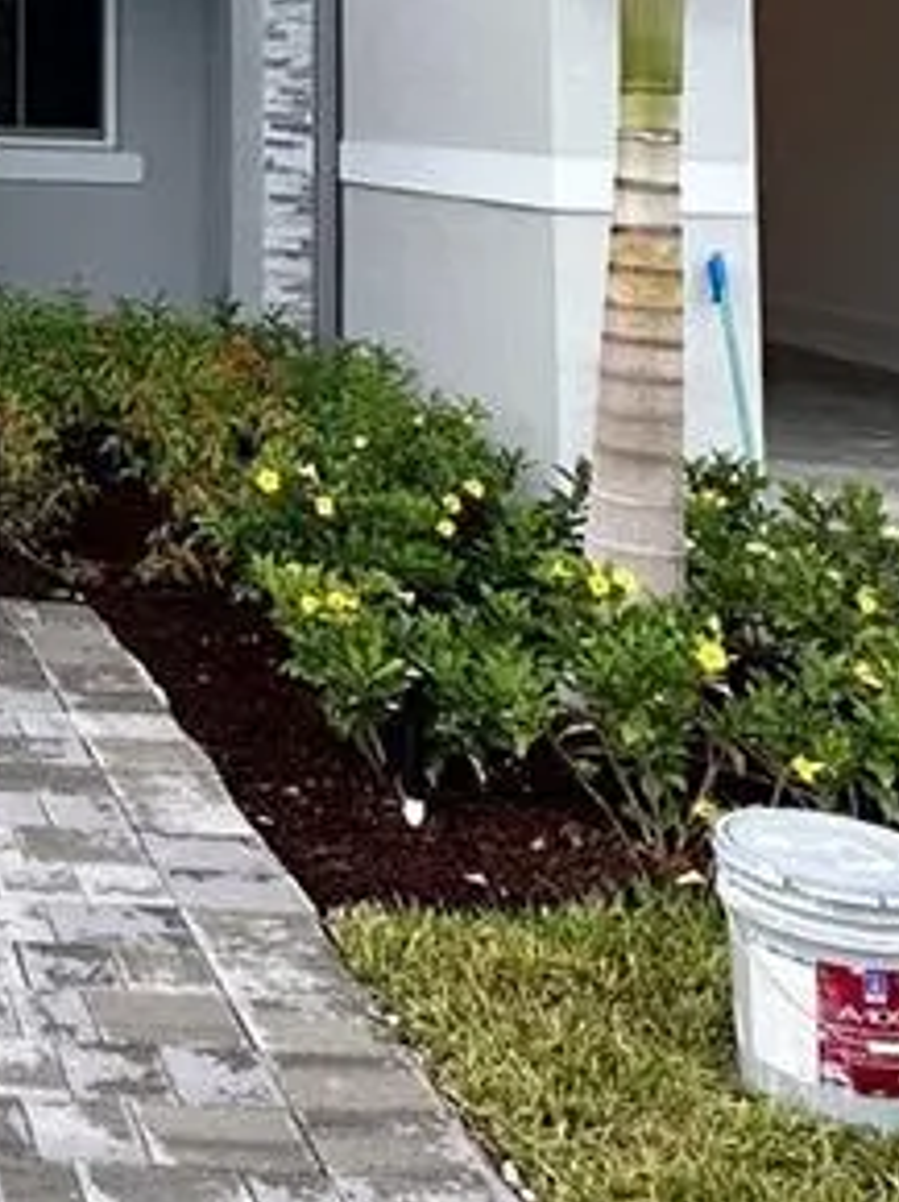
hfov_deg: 21.2
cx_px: -452
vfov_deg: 30.0
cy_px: -104
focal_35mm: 58
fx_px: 2011
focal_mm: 2.22
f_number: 2.2
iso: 40
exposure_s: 1/379
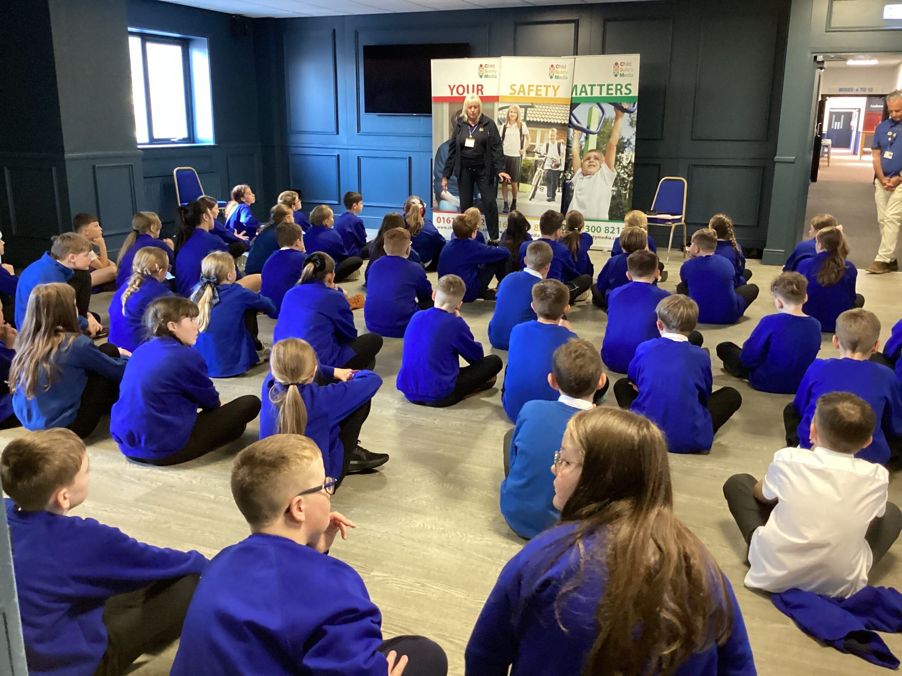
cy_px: 338
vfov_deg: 45.4
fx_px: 808
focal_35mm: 31
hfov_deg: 58.4
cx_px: 451
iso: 400
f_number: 2.4
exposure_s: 1/33
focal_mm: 3.3
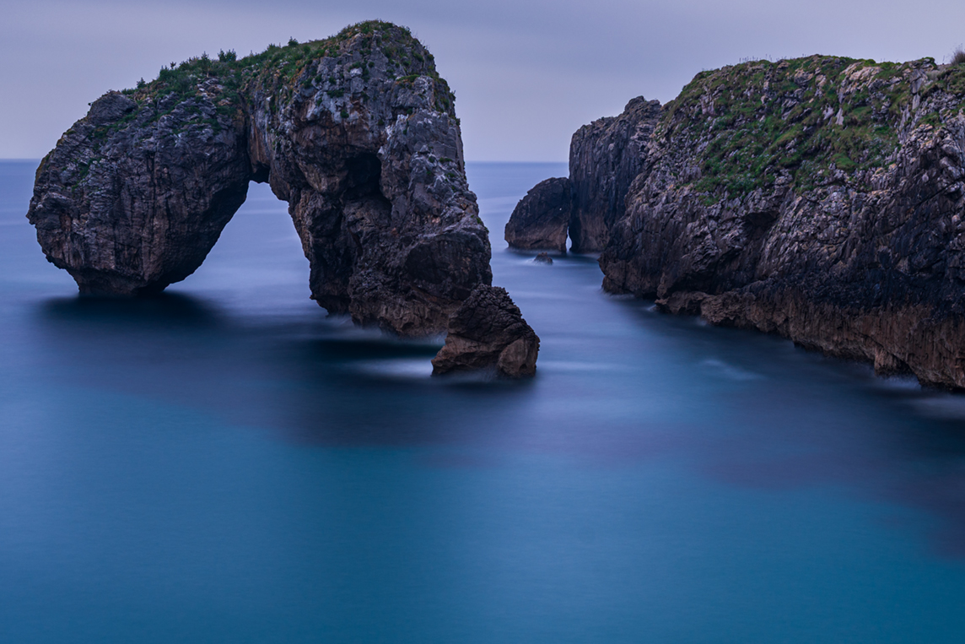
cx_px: 324
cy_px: 376
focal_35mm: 77
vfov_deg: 17.7
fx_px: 2064
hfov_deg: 26.2
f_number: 9
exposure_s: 189
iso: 100
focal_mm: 43
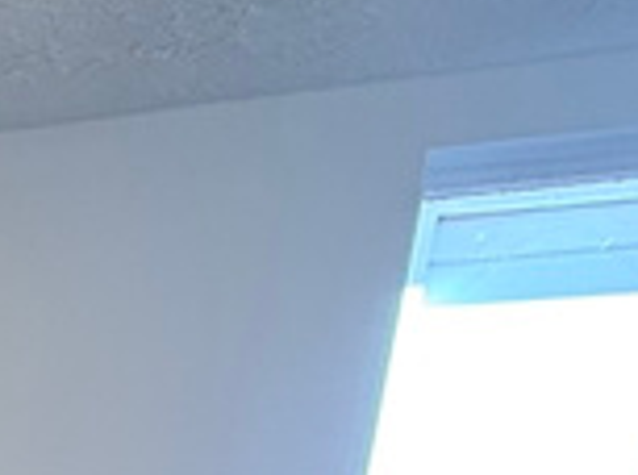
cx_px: -1072
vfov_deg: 12.6
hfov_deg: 12.9
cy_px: 1100
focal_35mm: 94
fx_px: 1728
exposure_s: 1/120
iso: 200
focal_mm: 2.22
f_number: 2.2
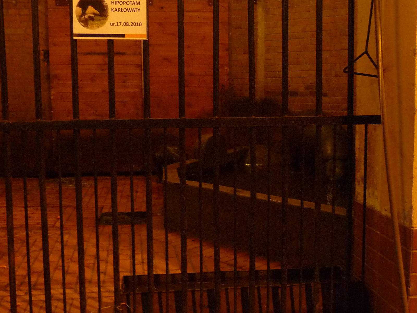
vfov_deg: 31.5
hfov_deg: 41.2
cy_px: 156
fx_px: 554
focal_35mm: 46
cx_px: 208
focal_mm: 4.7
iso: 400
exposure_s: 1/10
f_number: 3.3
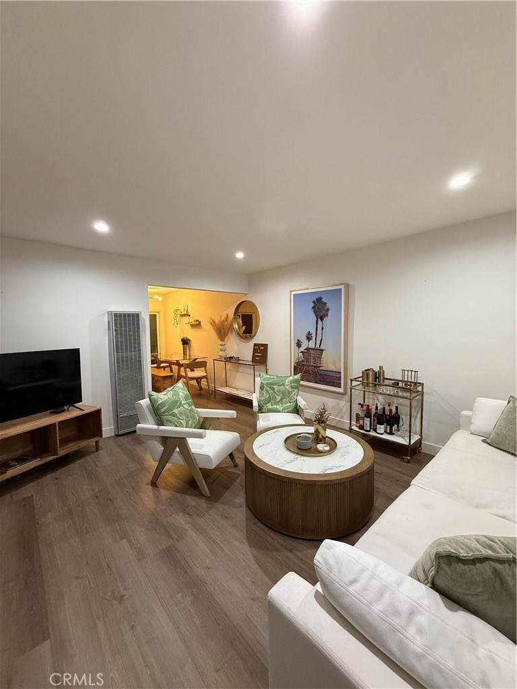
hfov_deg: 85.7
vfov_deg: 102.1
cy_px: 344
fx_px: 279
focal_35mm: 14
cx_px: 258
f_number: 2.2
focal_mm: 2.22
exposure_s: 1/60
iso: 400
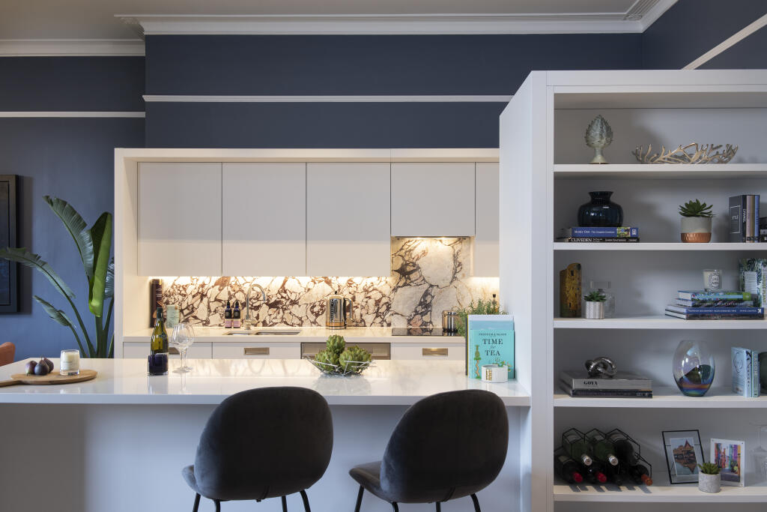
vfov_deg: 36.9
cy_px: 256
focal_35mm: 36
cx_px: 384
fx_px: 767
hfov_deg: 53.1
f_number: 11
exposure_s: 1/2.5
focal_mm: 36
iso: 250
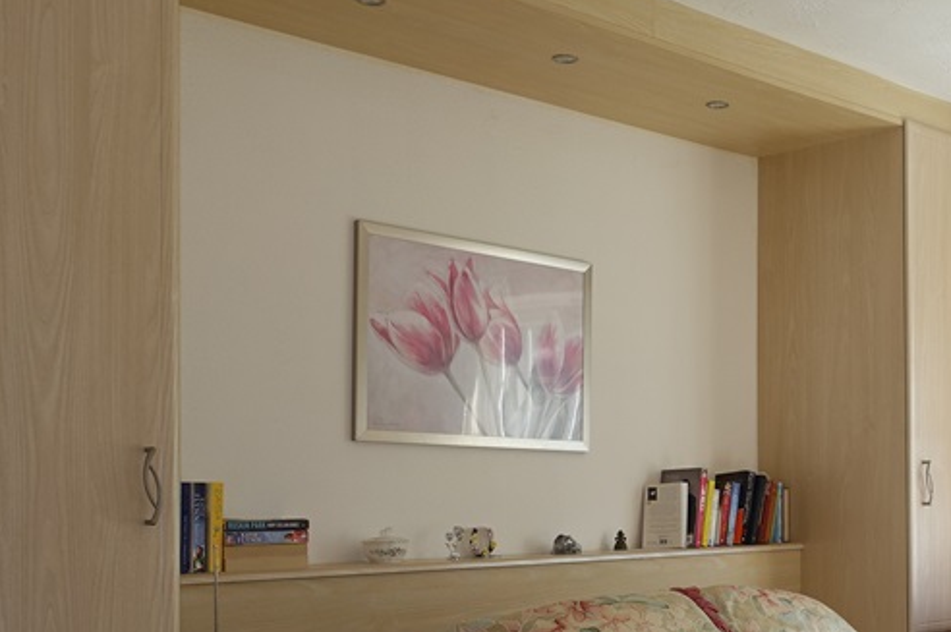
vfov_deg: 26.5
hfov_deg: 37.4
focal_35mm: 50
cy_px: 487
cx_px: 831
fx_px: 1319
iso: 125
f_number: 3.5
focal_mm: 8.8
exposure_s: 1/80
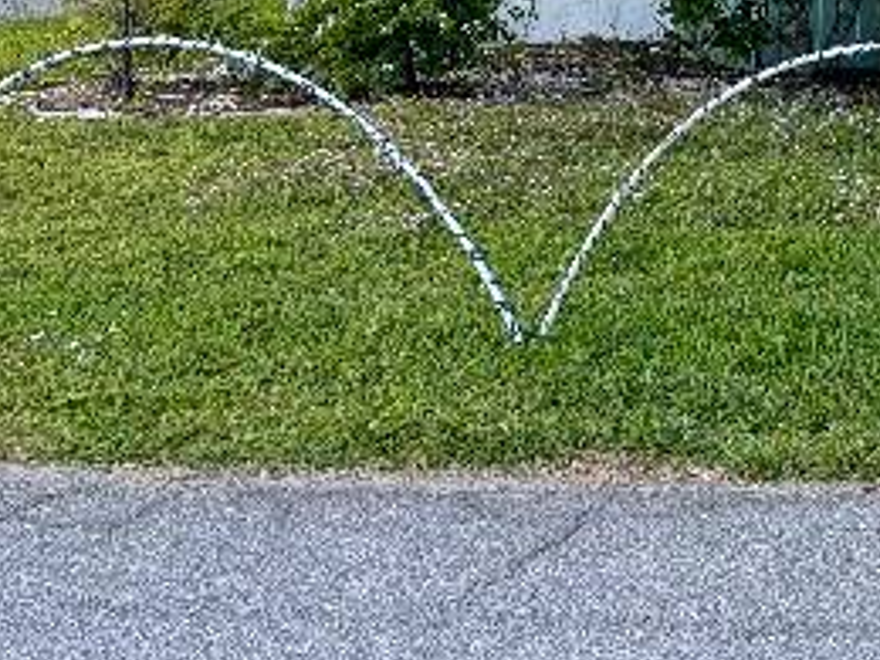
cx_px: 1354
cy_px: -225
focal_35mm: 85
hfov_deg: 19.7
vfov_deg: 16.3
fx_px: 2161
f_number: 1.6
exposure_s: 1/1848
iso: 50
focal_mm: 5.96
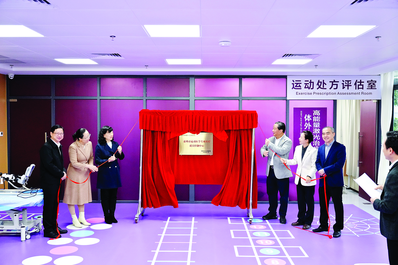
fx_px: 387
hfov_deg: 54.4
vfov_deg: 37.9
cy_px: 132
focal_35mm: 35
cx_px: 199
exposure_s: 1/200
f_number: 4
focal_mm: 35
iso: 3200
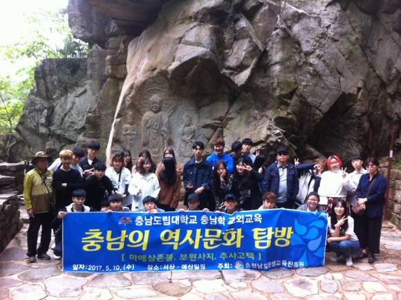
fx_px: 405
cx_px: 200
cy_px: 150
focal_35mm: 35
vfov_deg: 40.6
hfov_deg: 52.7
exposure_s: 1/120
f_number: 2.8
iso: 100
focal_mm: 3.85
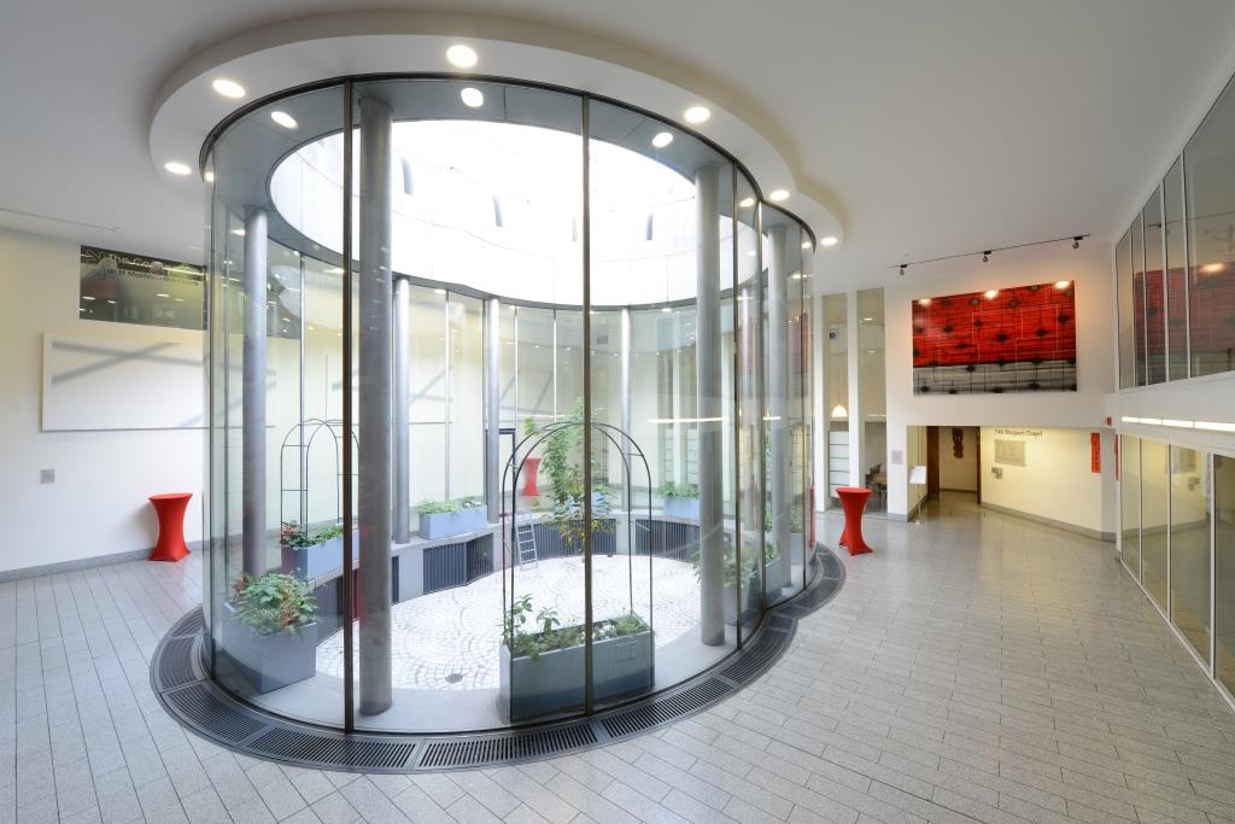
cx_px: 618
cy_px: 412
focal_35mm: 14
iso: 100
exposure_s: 1/1.3
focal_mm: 14
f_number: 11
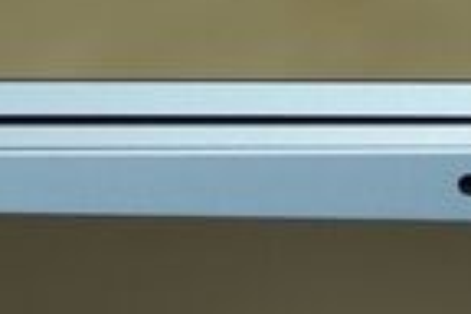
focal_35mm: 253
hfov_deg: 7.9
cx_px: -322
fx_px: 3310
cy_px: 304
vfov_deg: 5.4
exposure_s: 1/250
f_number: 4
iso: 400
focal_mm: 44
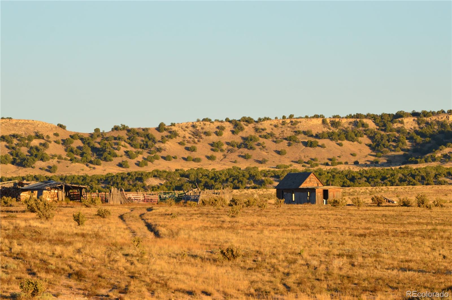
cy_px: 150
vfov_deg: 5.2
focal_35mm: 262
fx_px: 3292
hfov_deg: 7.9
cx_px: 226
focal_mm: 175
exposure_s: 1/320
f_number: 10
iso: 400
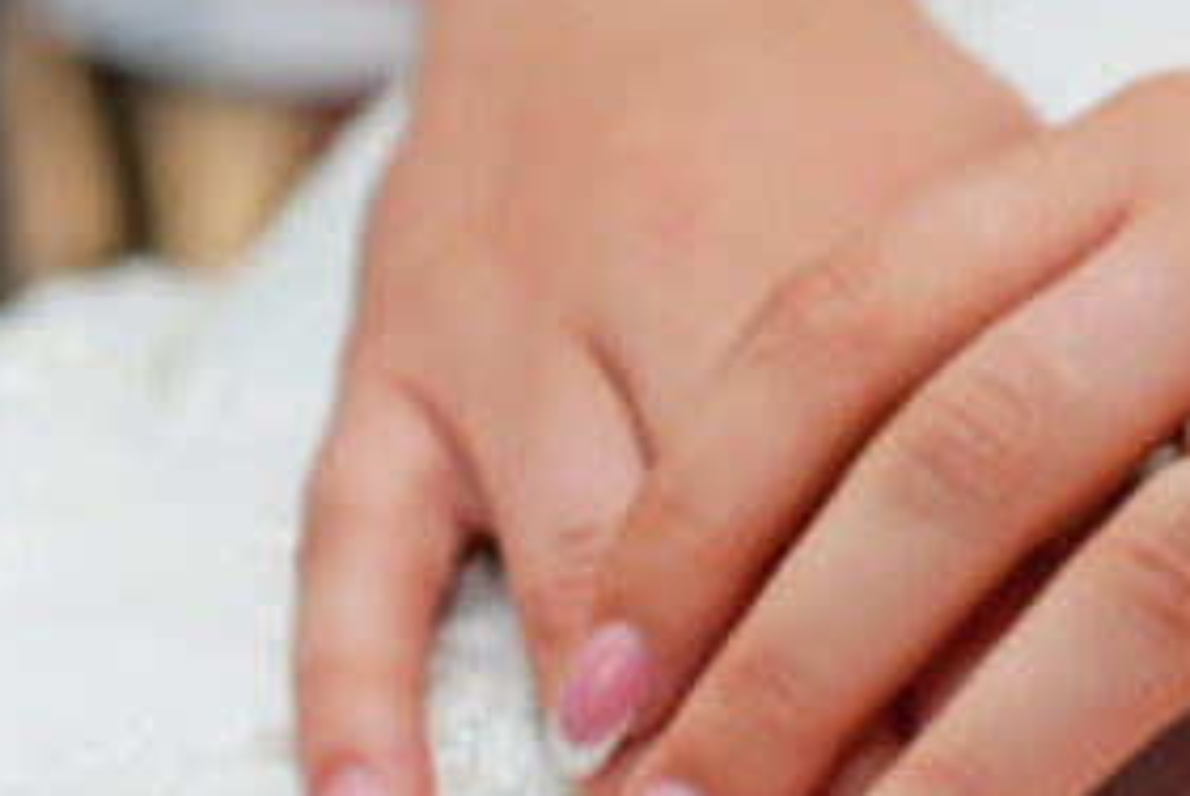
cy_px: 597
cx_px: 868
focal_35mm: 120
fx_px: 3971
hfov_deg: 17.0
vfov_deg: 11.4
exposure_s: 1/100
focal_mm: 50
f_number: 4
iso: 400
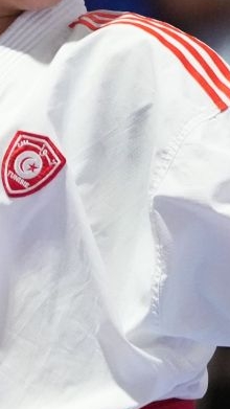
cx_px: 138
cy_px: 188
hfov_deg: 1.3
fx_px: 10460
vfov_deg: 2.2
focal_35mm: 965
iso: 12800
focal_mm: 200
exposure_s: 1/800
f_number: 2.8
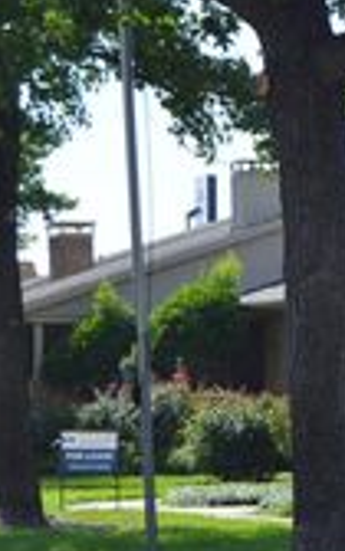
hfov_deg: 6.6
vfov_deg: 10.9
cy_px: 507
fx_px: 2873
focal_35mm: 191
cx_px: 710
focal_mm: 42
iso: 100
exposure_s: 1/250
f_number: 8
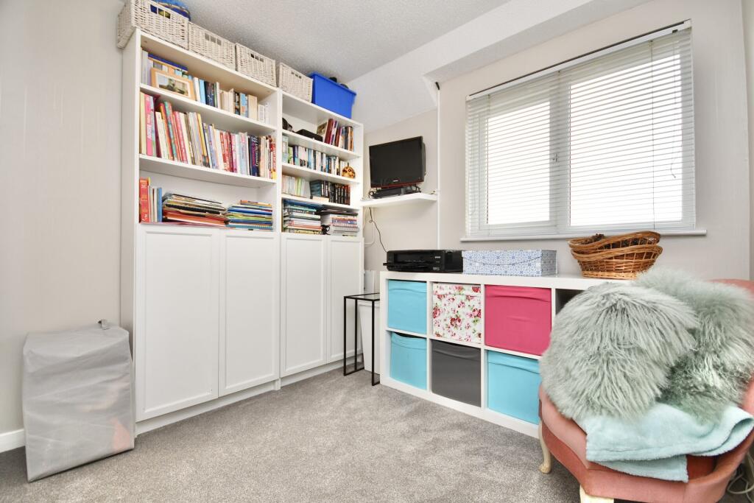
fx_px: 314
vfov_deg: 77.3
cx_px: 377
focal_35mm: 15
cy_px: 252
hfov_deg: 100.4
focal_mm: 10
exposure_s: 1/60
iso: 200
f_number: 4
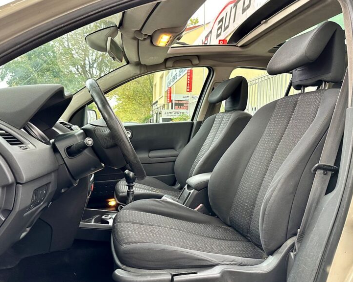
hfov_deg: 65.9
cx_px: 164
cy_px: 138
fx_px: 272
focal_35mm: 26
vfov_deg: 54.9
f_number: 1.78
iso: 250
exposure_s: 1/118
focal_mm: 6.86
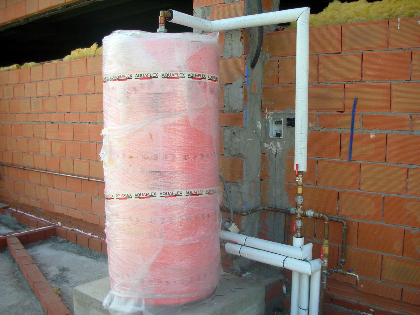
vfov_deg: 40.7
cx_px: 210
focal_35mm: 35
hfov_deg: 52.6
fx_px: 425
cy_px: 158
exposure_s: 1/33.2
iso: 50
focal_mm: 5.8
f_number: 8.5
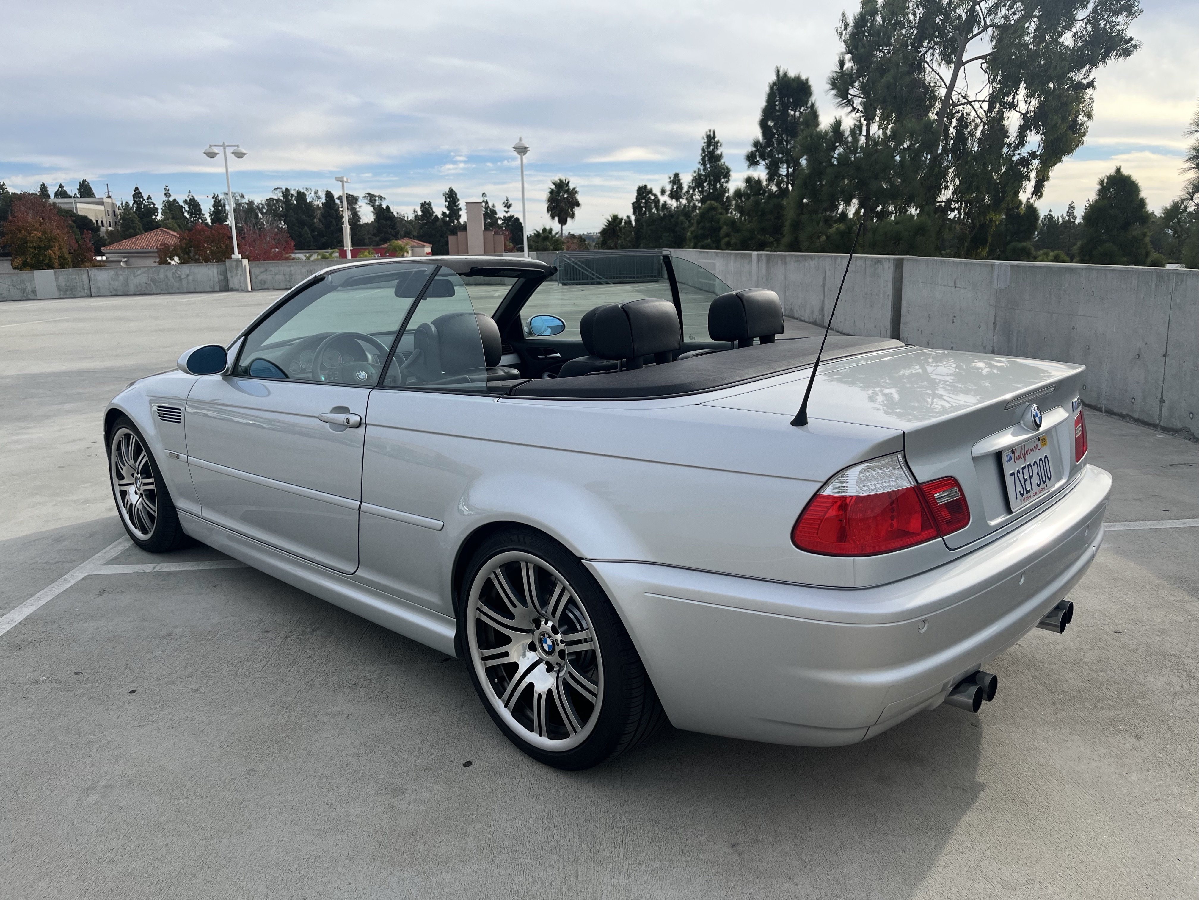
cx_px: 600
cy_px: 450
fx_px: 901
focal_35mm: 26
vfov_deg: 53.1
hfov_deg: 67.3
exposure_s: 1/2688
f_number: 1.6
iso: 50
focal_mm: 5.1
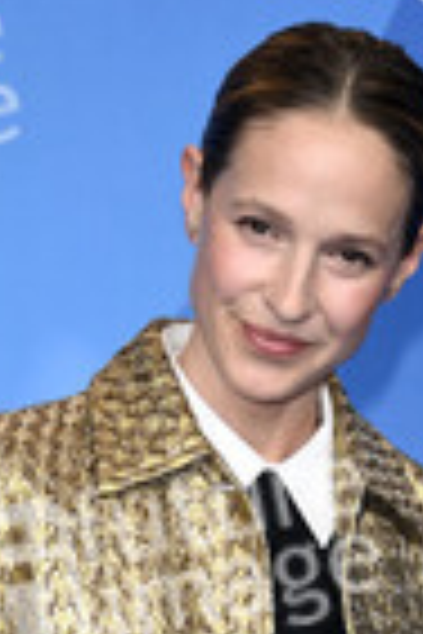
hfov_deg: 4.9
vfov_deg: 7.2
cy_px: 791
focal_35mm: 283
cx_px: 279
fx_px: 4987
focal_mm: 100
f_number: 5.6
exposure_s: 1/250
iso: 1000
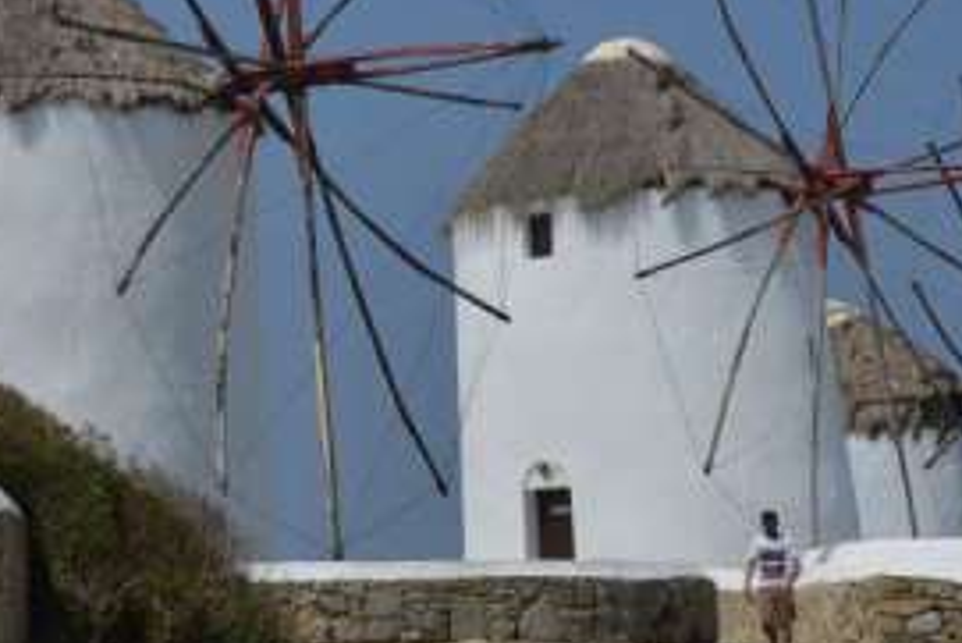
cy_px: 25
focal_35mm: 124
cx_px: 89
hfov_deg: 16.3
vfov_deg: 11.0
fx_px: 3315
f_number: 8
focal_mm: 42
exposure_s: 1/250
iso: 100
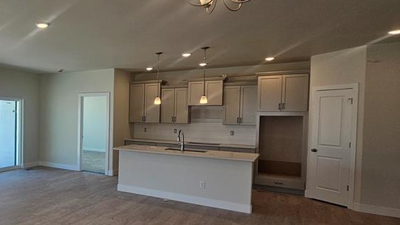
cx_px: 43
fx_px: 276
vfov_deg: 44.3
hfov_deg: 61.2
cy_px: 124
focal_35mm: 26
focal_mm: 2.2
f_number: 2.2
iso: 50
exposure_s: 1/120
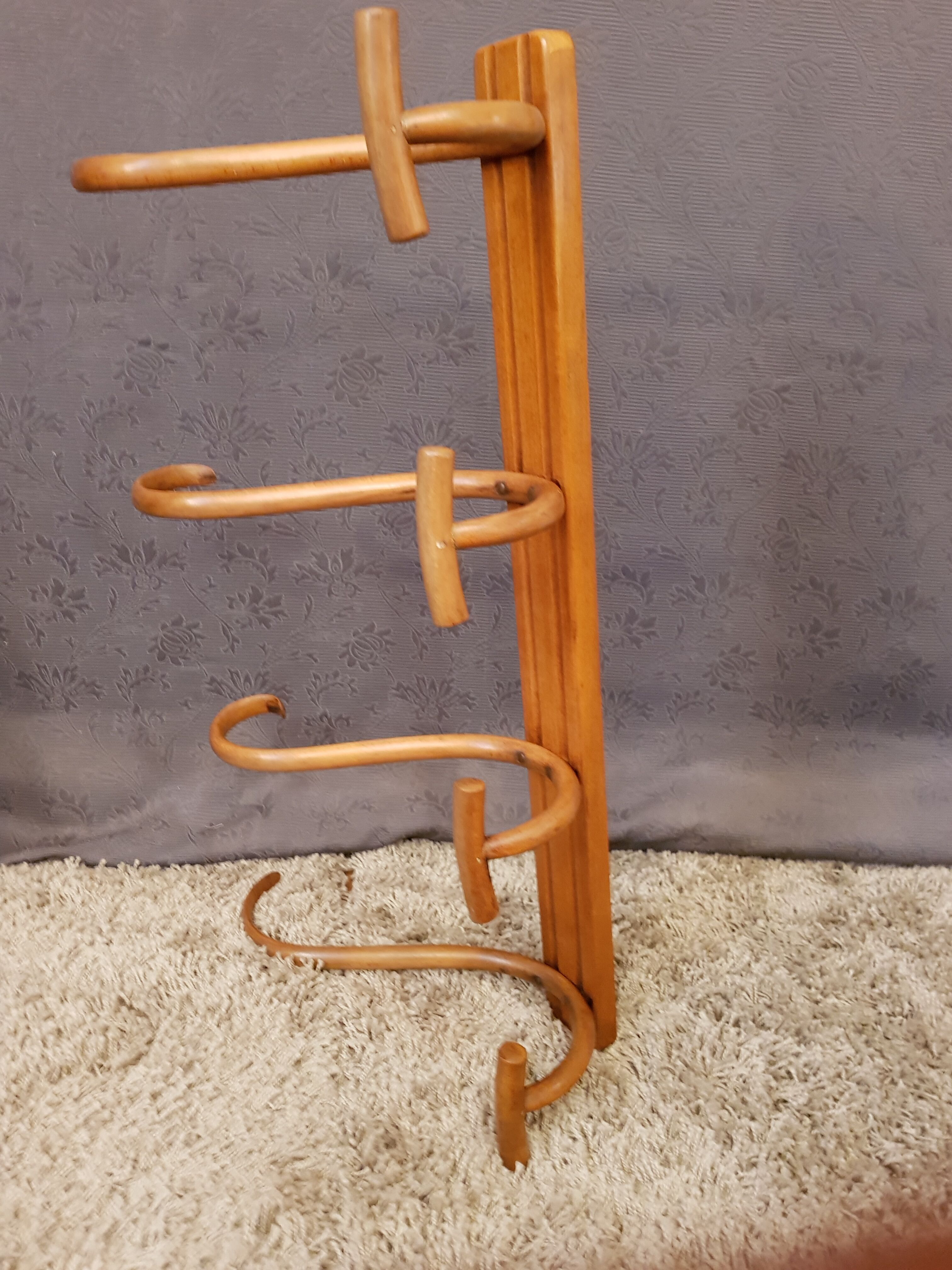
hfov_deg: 53.1
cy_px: 635
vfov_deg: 67.3
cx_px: 476
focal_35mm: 26
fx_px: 953
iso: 200
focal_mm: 4.2
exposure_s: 1/10
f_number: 1.7
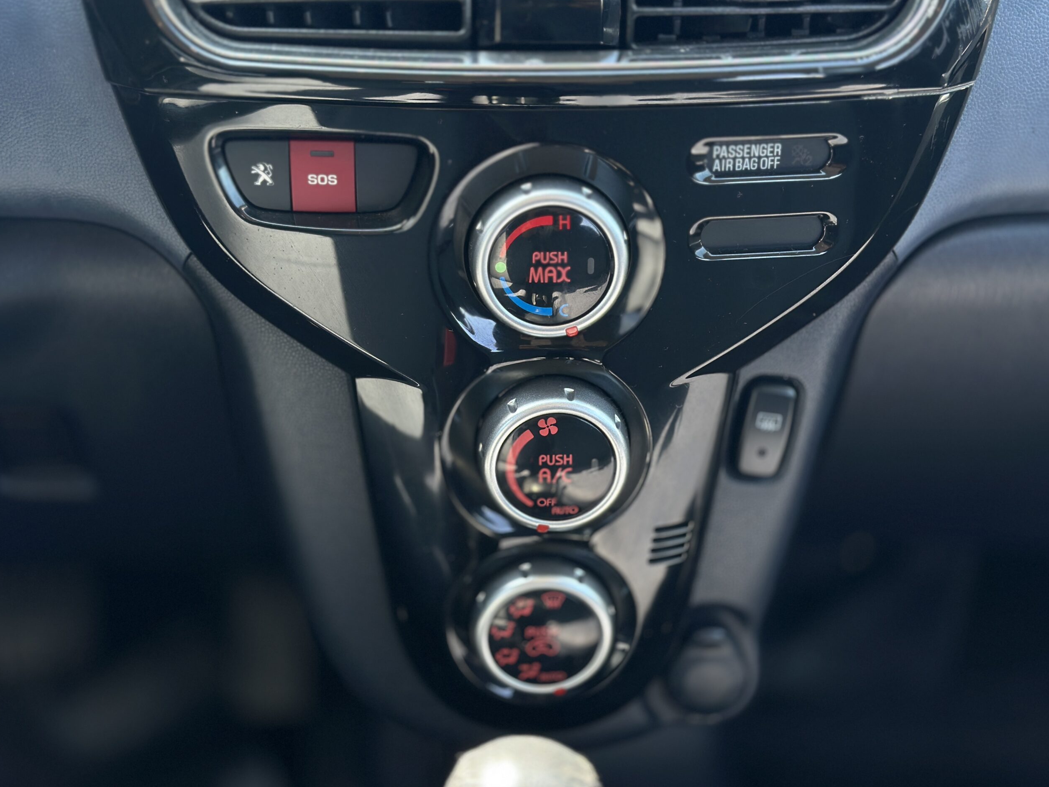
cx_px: 525
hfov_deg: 38.9
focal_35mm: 49
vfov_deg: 29.7
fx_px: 1485
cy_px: 389
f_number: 1.78
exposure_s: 1/126
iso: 125
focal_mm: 6.86
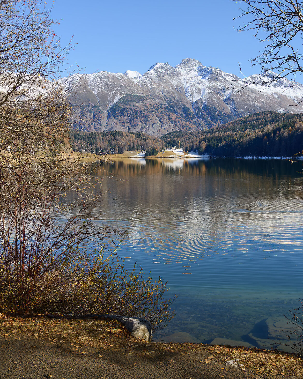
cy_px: 192
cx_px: 186
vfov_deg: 40.3
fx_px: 516
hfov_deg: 32.6
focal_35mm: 46
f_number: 13
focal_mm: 32
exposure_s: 1/250
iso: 320
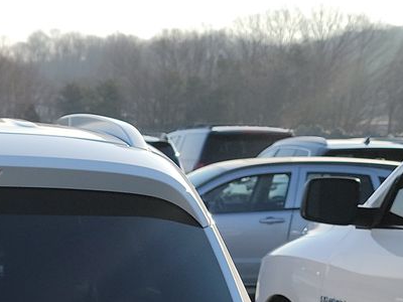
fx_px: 1118
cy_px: 481
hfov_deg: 19.2
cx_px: -88
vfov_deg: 14.2
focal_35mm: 96
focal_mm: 6.7
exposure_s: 1/701
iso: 50
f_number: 1.8
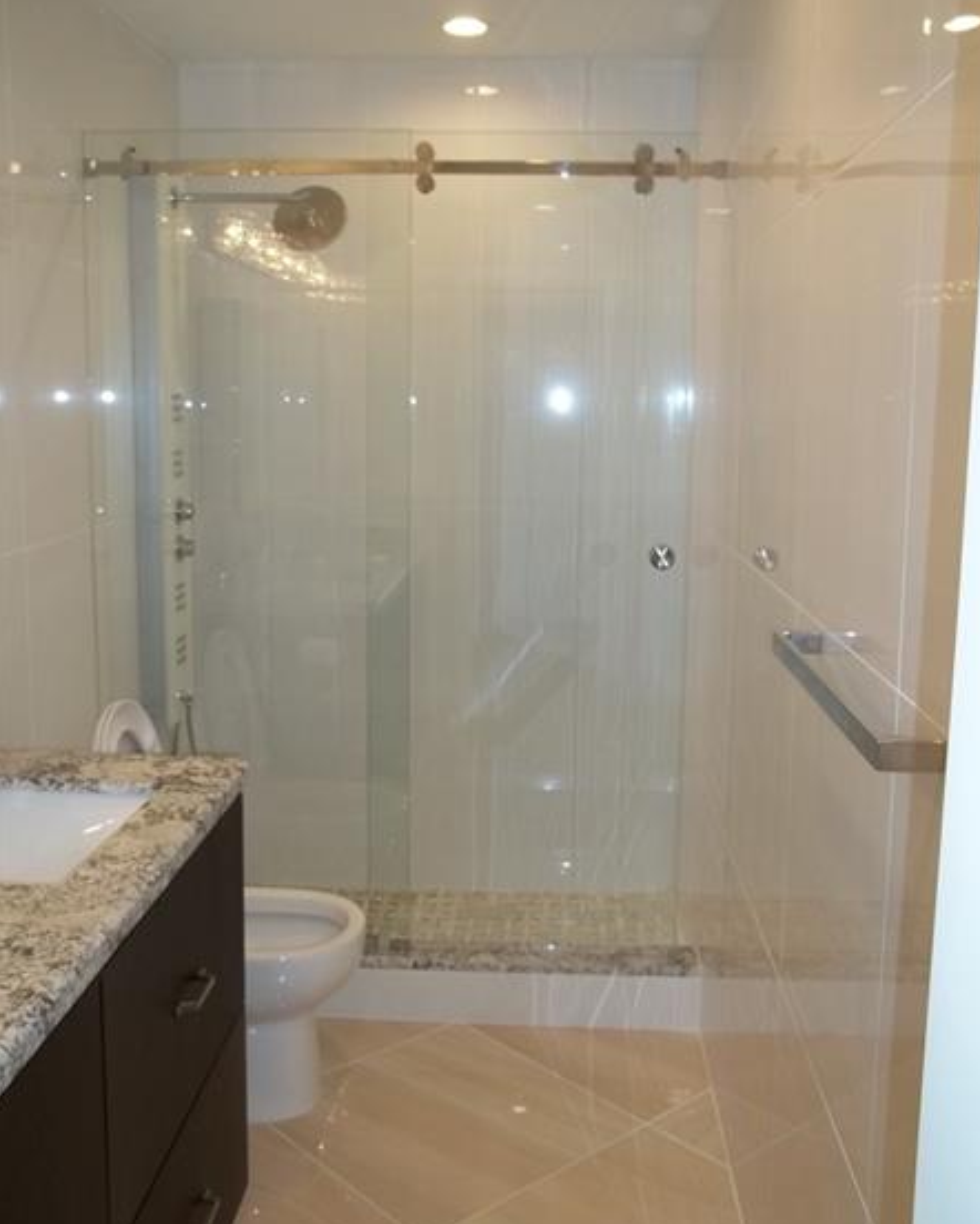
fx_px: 1268
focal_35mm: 35
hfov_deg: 42.2
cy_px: 590
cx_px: 492
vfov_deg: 51.5
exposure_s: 1/30
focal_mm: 5.9
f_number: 3.3
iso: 64
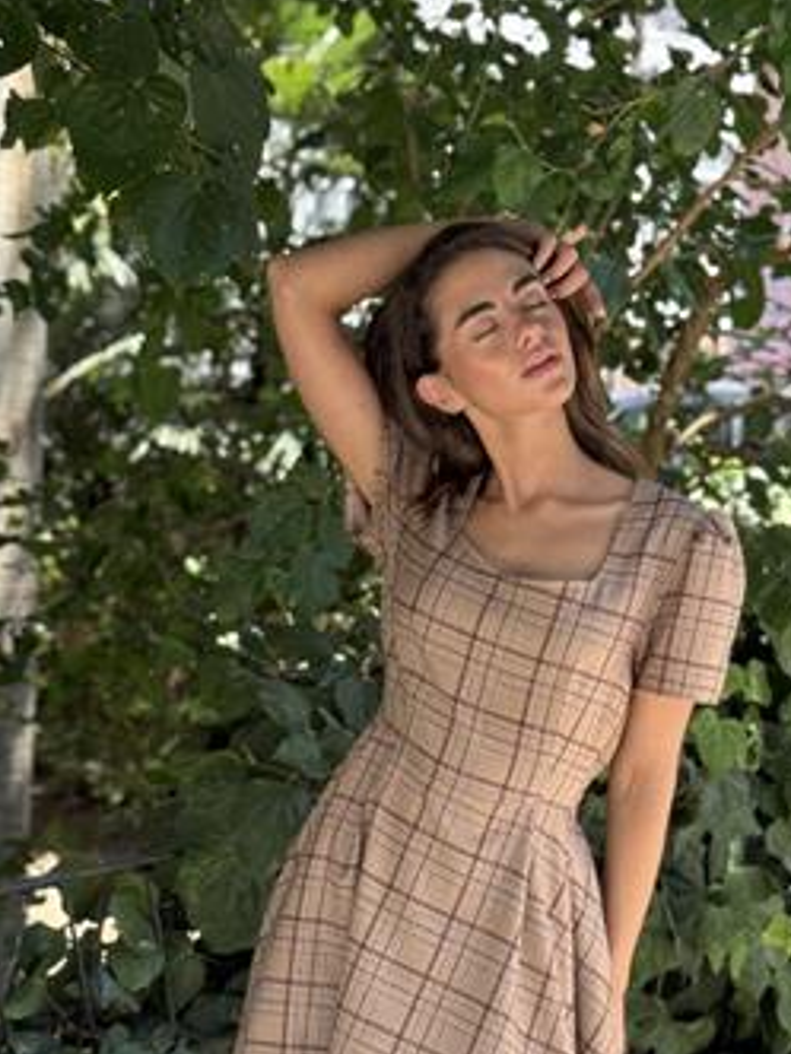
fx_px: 2346
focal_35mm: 77
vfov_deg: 25.1
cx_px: 429
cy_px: 767
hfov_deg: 19.1
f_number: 1.78
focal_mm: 6.76
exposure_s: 1/275
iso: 64
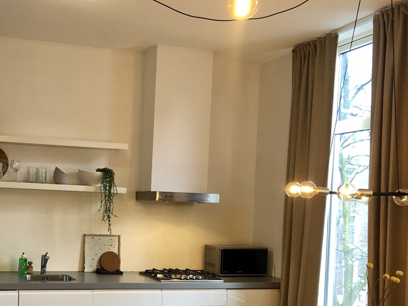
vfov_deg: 29.3
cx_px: 89
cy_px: 225
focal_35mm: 49
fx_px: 578
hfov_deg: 37.7
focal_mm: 4
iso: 32
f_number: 1.8
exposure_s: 1/20
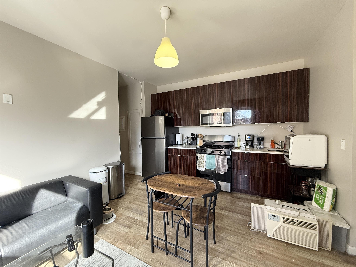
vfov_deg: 85.7
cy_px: 134
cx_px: 178
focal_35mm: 14
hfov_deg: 102.1
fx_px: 144
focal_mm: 2.22
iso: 160
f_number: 2.2
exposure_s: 1/120
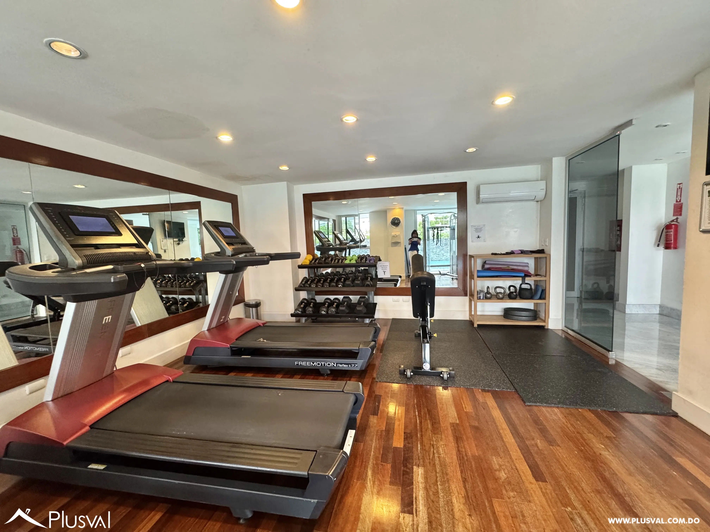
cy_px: 266
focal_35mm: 14
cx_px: 355
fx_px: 287
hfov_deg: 102.1
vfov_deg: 85.7
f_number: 2.2
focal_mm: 2.22
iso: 400
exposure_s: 1/60
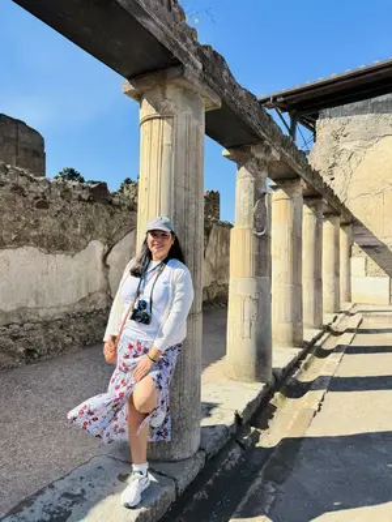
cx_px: 196
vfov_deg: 71.6
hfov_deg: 56.8
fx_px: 362
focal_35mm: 24
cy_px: 261
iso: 80
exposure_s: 1/3597
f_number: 1.78
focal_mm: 6.76
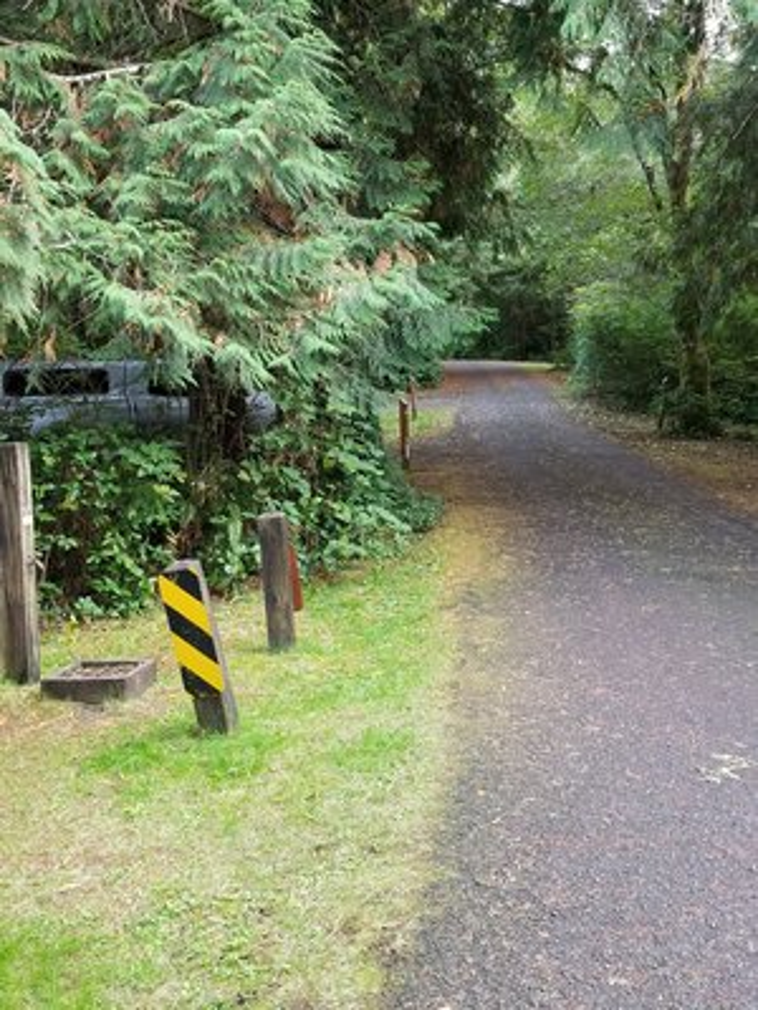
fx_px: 759
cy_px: 505
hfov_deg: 53.1
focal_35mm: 26
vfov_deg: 67.3
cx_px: 379
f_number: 1.7
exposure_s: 1/39
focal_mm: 4.25
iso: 160
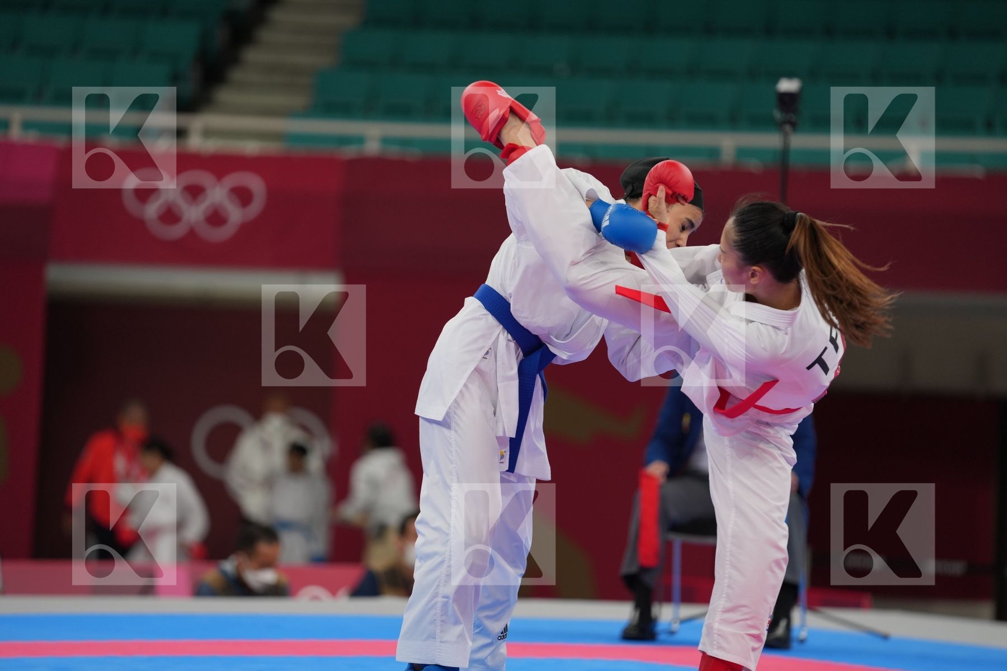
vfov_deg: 6.9
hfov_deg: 10.3
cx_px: 504
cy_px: 336
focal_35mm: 200
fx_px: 5594
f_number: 2.8
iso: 500
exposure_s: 1/1000
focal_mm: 200
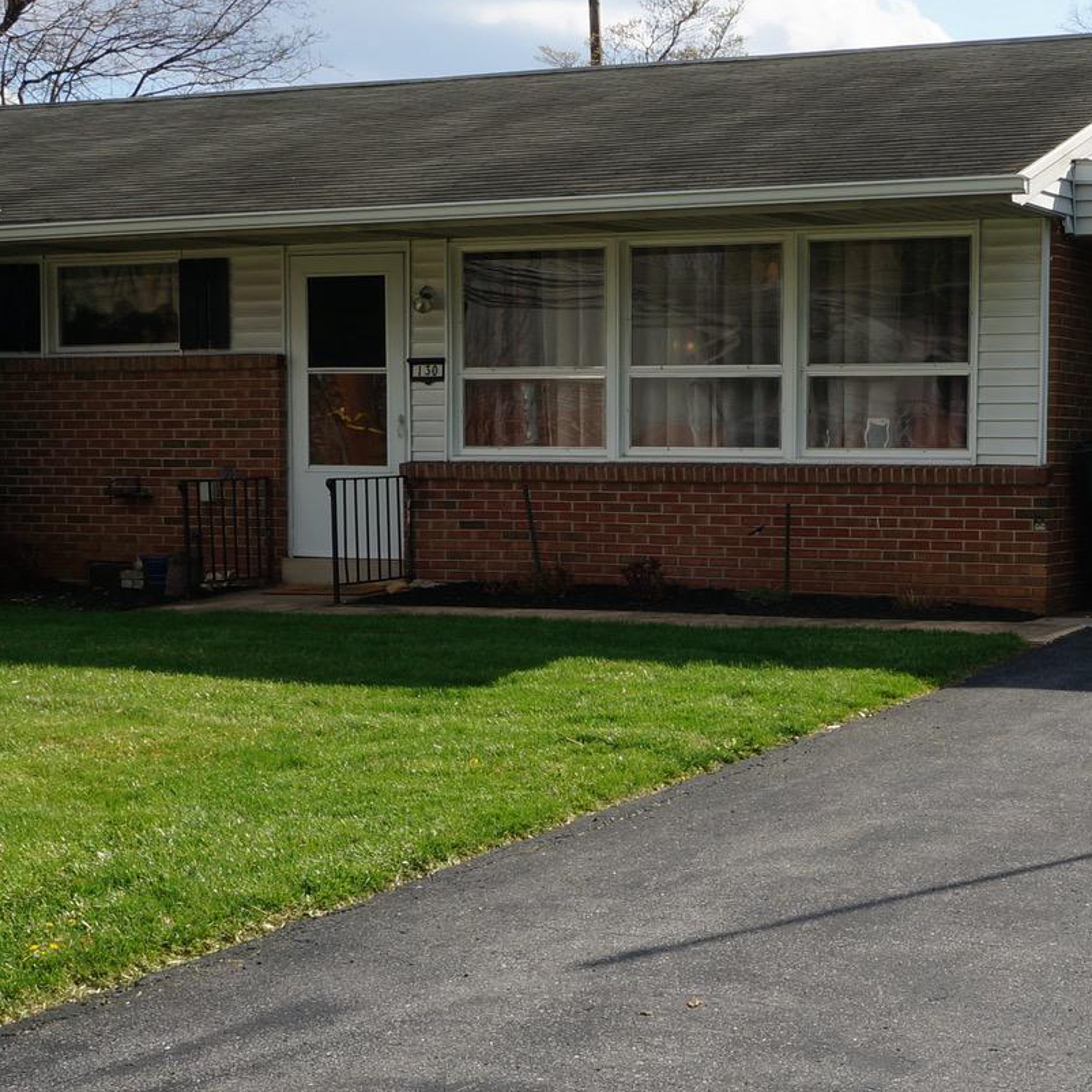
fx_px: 2320
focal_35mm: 65
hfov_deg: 26.3
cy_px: 733
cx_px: 771
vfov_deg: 26.3
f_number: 14
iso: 100
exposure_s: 1/80
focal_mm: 20
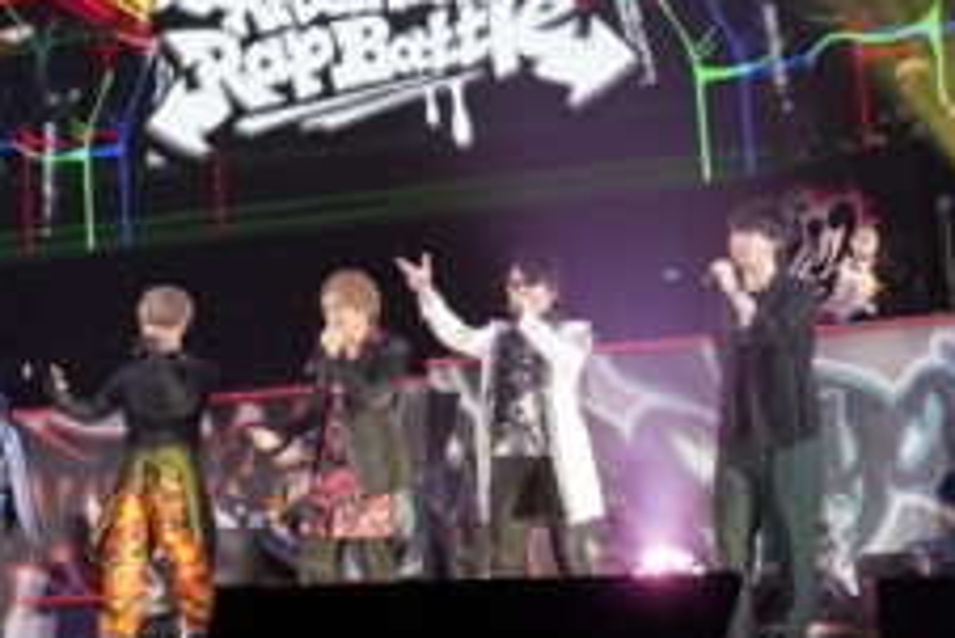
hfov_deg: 18.7
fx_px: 2814
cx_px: -34
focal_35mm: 106
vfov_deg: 12.9
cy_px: 156
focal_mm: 27
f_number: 6.3
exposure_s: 1/200
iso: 1600
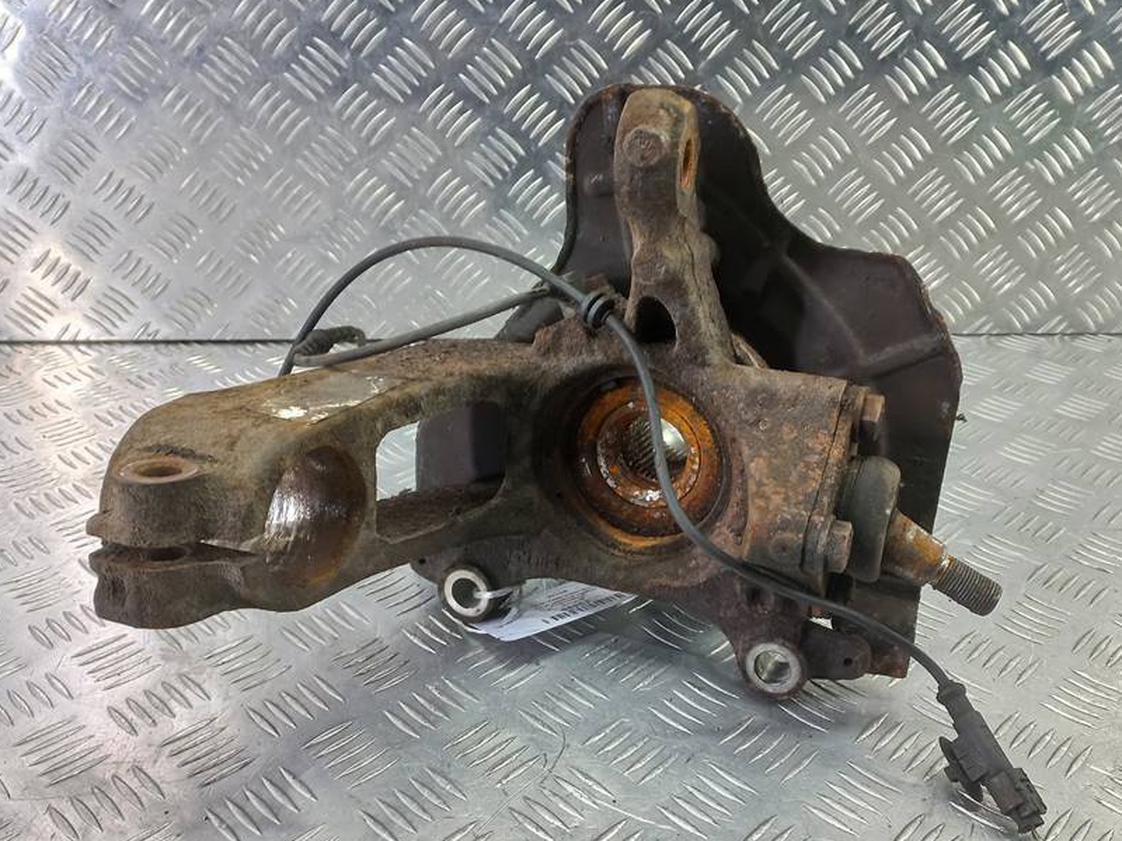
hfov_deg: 56.7
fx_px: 1037
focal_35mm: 32
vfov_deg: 44.0
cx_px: 621
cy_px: 488
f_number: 1.8
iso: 160
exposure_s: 1/50
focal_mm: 4.6
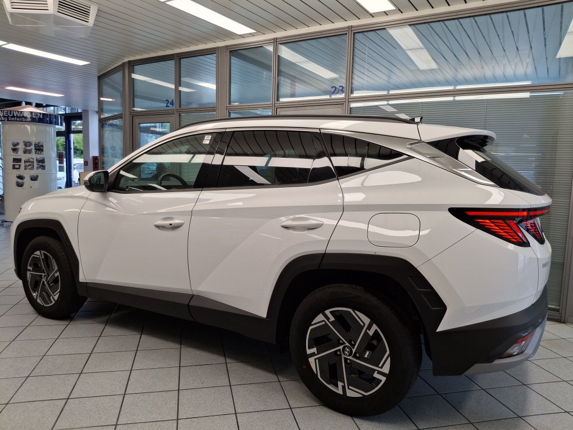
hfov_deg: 69.4
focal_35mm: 25
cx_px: 286
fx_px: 414
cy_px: 215
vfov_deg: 54.9
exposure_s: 1/100
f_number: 1.8
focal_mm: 4.69
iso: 32
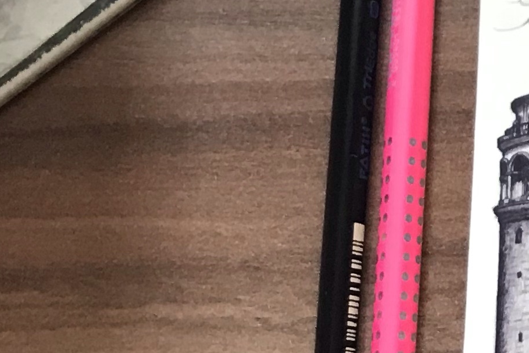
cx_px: 994
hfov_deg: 13.9
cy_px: 162
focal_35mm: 129
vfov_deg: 10.6
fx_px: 1896
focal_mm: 3.99
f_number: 1.8
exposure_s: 1/17
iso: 64
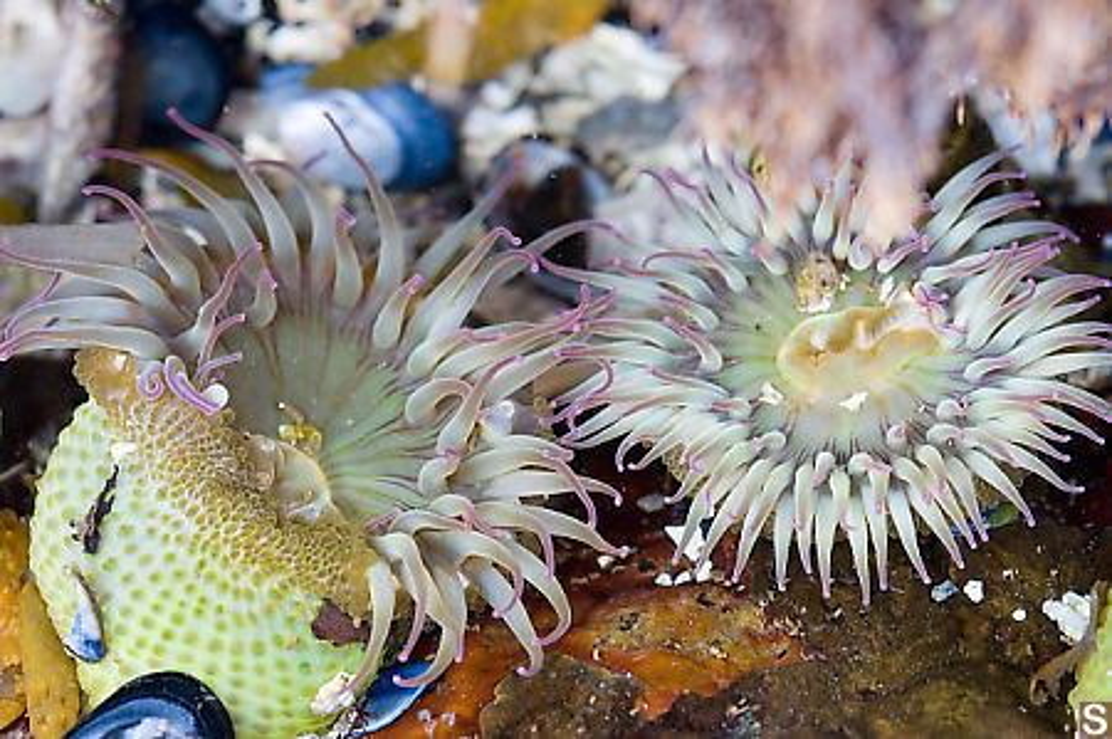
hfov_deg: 13.1
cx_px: 556
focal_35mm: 158
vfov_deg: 8.7
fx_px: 4860
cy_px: 370
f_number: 10
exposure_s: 1/2.5
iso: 100
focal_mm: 105
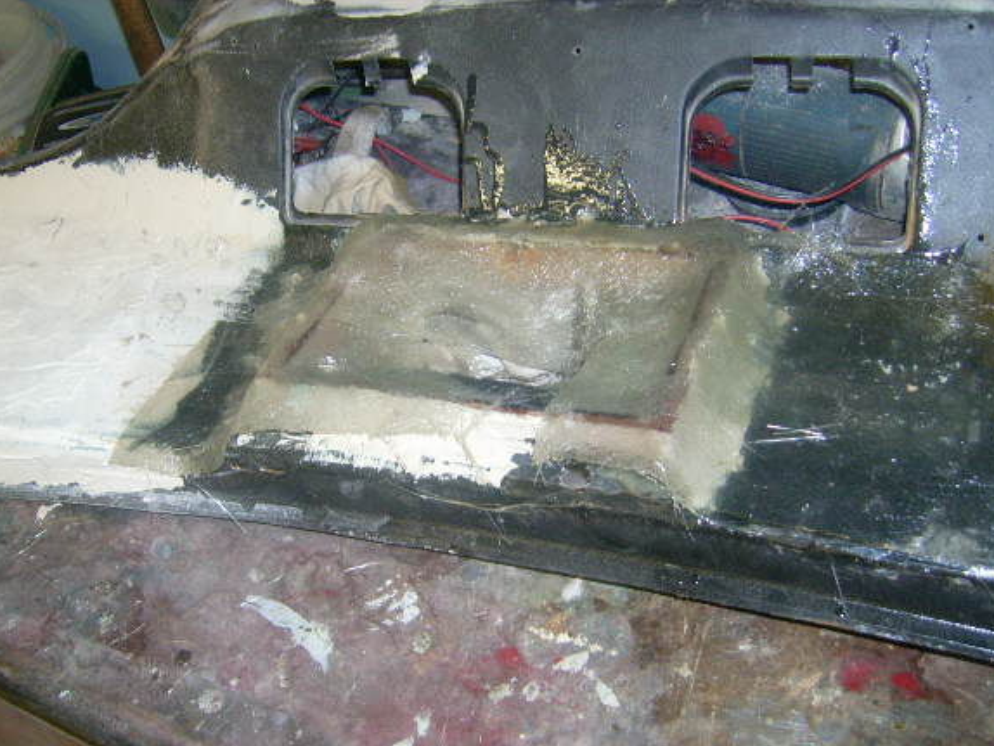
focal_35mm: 39
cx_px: 462
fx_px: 1120
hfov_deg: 47.8
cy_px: 414
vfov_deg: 36.8
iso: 100
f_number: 2.8
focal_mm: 5.95
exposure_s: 1/60
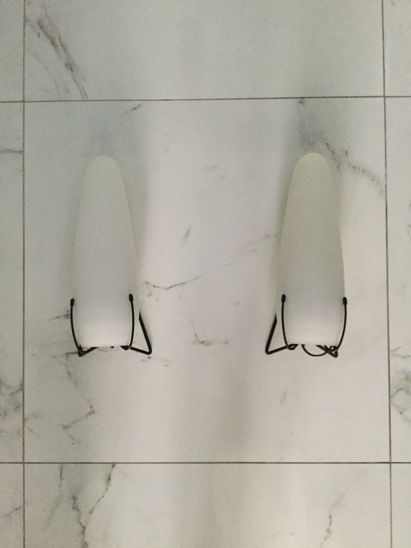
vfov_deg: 58.4
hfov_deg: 45.4
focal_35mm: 31
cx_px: 206
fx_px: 491
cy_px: 274
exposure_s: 1/17
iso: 250
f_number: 2.4
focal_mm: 3.3
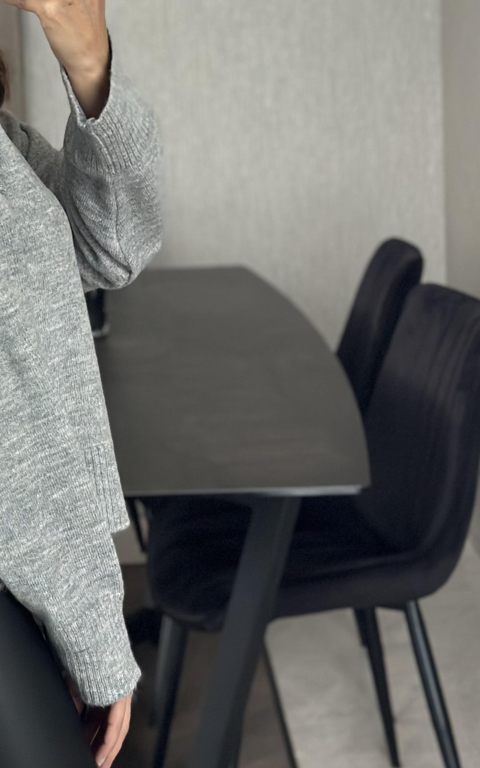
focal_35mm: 94
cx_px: -49
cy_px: 231
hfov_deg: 13.6
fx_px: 1967
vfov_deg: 22.0
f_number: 1.78
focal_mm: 6.86
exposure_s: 1/40
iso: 400
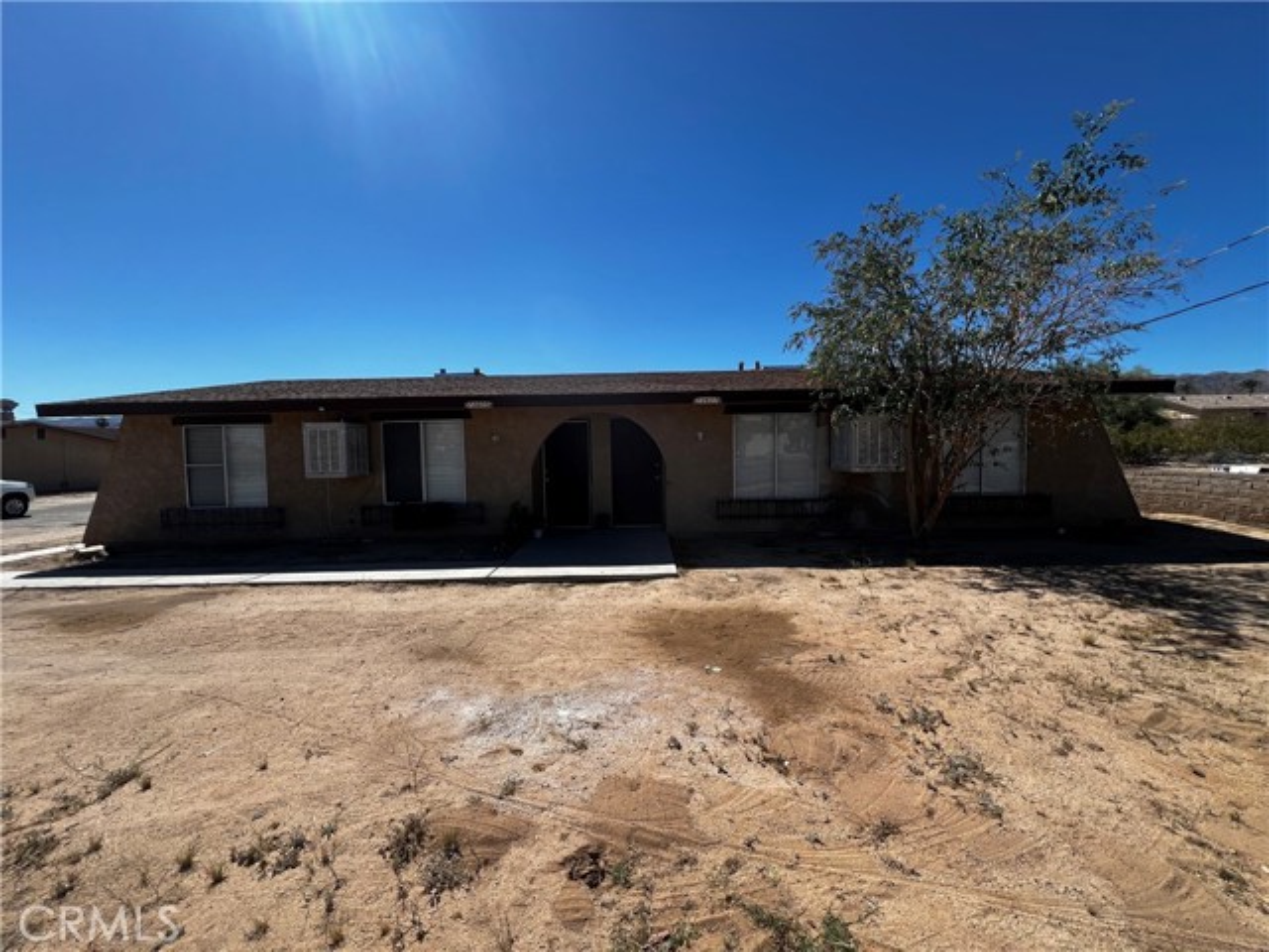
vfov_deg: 89.9
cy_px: 476
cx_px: 634
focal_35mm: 13
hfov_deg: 106.2
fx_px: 477
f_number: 1.8
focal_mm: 1.57
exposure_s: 1/1783
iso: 32
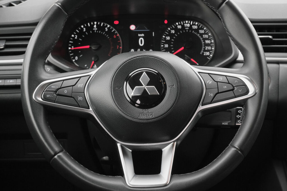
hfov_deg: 29.7
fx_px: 542
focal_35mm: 68
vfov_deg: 20.0
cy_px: 96
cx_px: 144
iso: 2000
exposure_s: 1/100
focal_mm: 45
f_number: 8
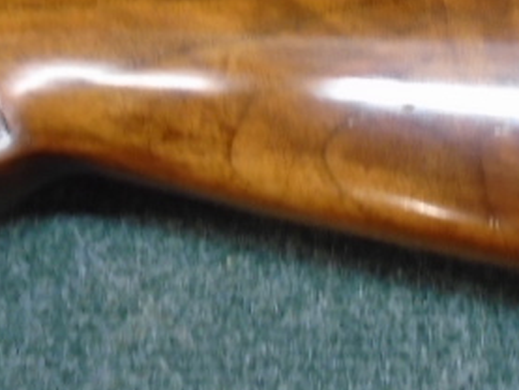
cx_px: 427
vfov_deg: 23.6
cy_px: 24
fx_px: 900
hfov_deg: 31.2
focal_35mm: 60
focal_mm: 4.6
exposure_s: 1/30
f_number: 3.2
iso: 400
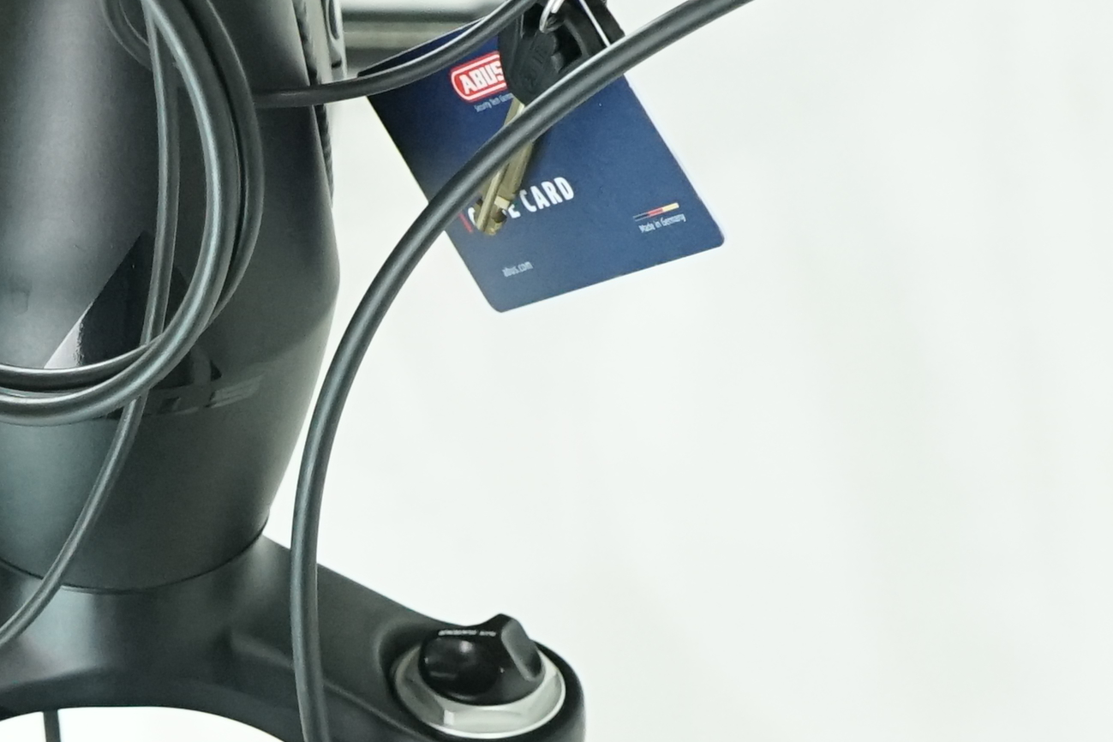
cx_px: 120
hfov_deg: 15.1
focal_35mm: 134
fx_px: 4143
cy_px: 840
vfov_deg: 10.1
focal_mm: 29
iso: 2500
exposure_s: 1/200
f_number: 5
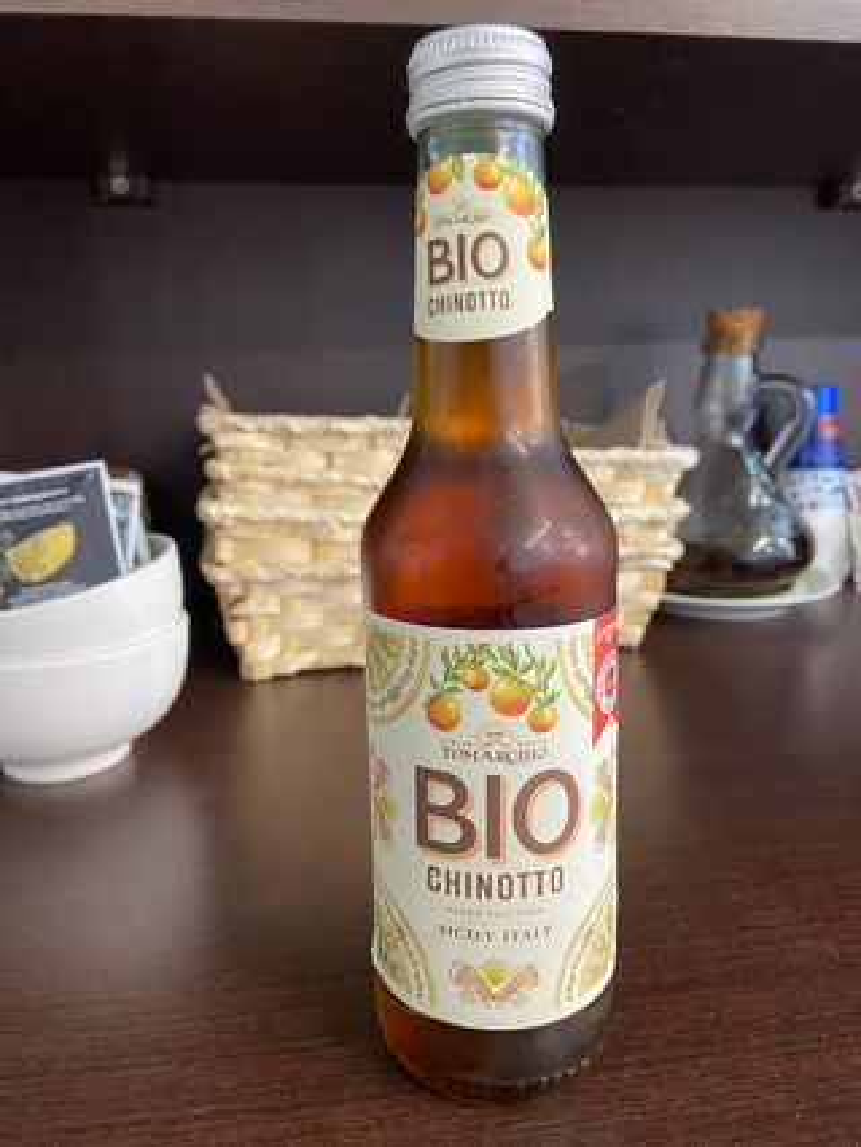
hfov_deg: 53.1
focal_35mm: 26
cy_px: 574
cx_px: 430
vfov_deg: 67.3
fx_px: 861
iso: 400
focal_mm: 4.25
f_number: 1.8
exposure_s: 1/50
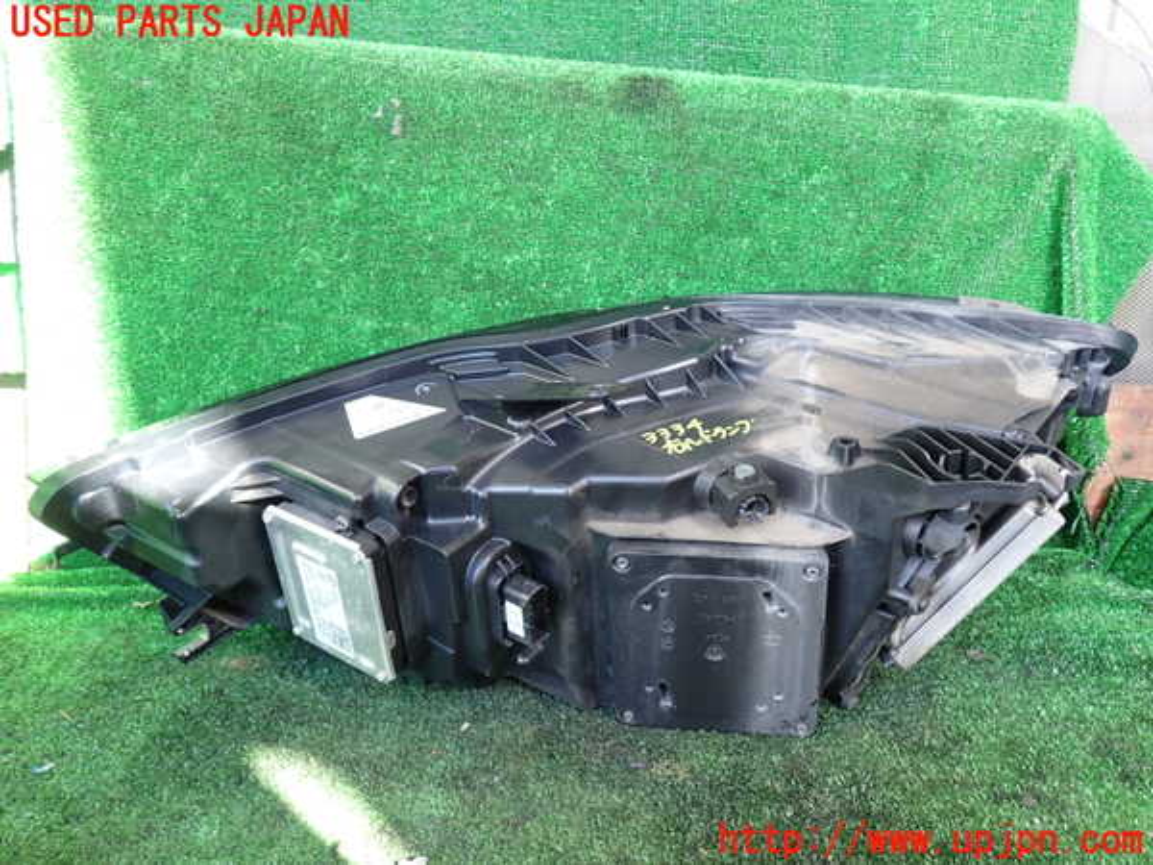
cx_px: 576
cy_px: 432
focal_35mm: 30
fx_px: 999
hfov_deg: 60.0
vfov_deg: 46.8
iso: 200
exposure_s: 1/60
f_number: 2.3
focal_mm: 5.4
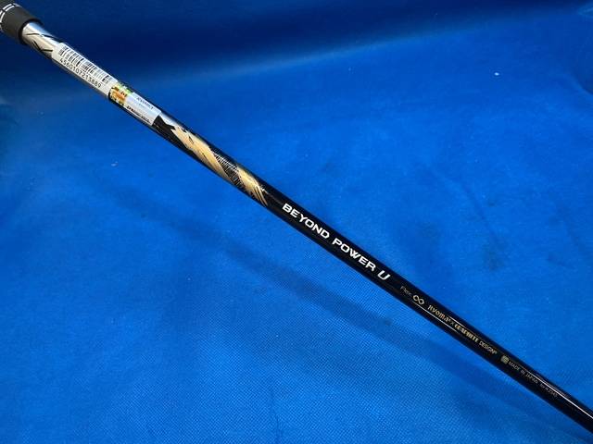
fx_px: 445
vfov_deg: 53.1
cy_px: 222
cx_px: 296
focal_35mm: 26
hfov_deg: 67.3
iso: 80
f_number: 1.8
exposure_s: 1/60
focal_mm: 4.25
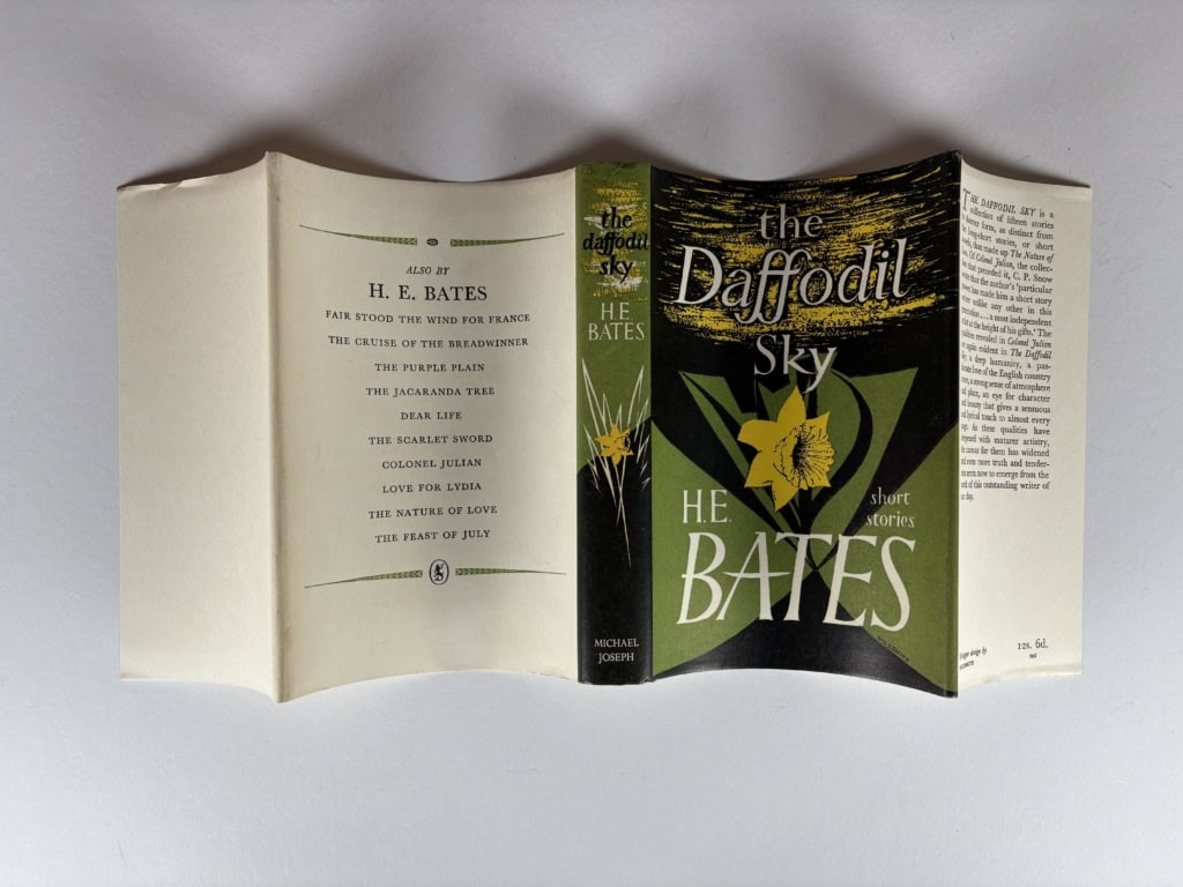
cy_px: 444
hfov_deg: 67.3
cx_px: 592
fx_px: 889
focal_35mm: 26
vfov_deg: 53.1
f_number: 1.6
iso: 32
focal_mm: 6
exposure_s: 1/100
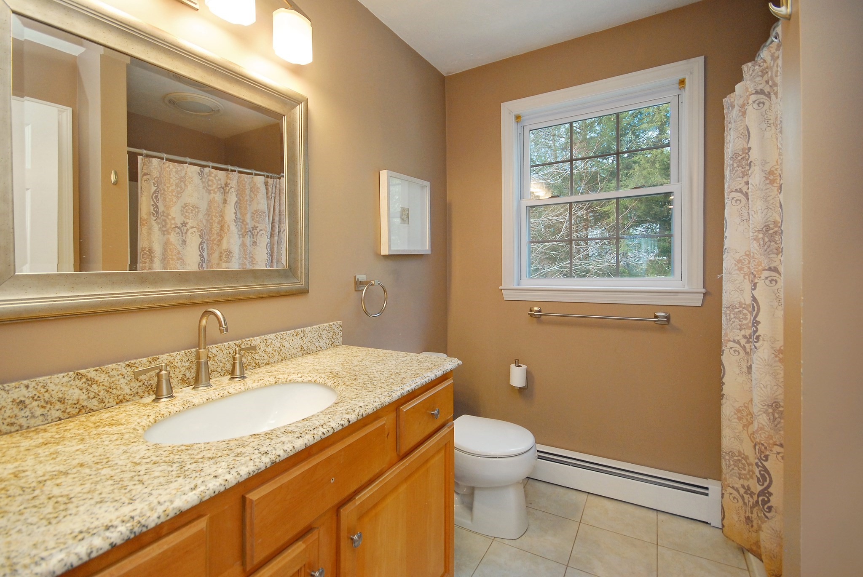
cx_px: 432
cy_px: 288
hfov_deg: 100.3
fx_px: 360
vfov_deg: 77.5
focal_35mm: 15
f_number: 5.6
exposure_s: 1/60
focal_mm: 10
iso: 500
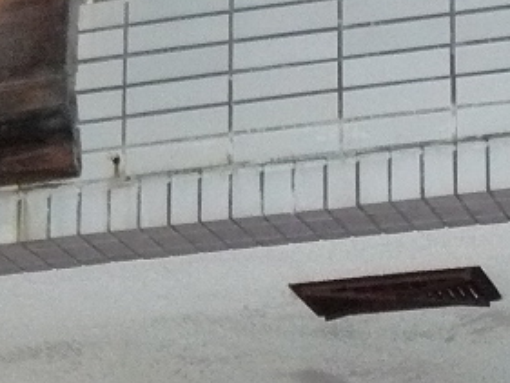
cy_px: 684
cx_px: 265
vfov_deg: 8.7
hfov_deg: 12.0
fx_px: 2417
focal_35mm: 164
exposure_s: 1/60
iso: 400
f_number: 2.8
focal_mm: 6
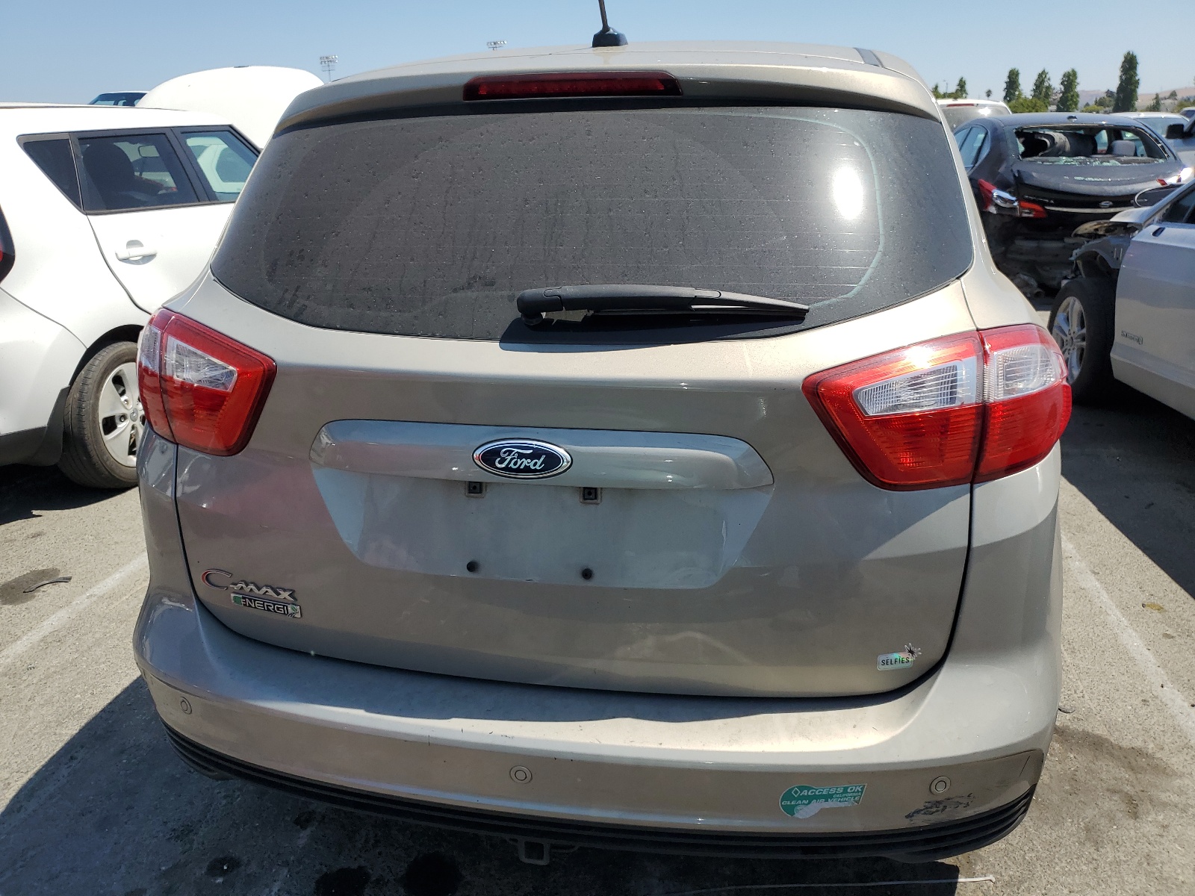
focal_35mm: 26
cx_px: 598
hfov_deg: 67.3
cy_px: 448
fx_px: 898
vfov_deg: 53.1
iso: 50
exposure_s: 1/3333
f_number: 1.5
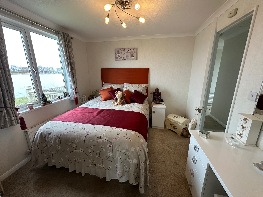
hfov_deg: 102.1
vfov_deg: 85.7
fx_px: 106
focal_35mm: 14
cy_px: 98
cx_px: 132
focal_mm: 2.22
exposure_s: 1/100
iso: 160
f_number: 2.2
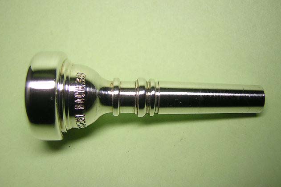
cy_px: 85
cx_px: 139
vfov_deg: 35.0
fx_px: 296
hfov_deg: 50.7
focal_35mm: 38
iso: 100
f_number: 2.6
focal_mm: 4.7
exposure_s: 1/96.1
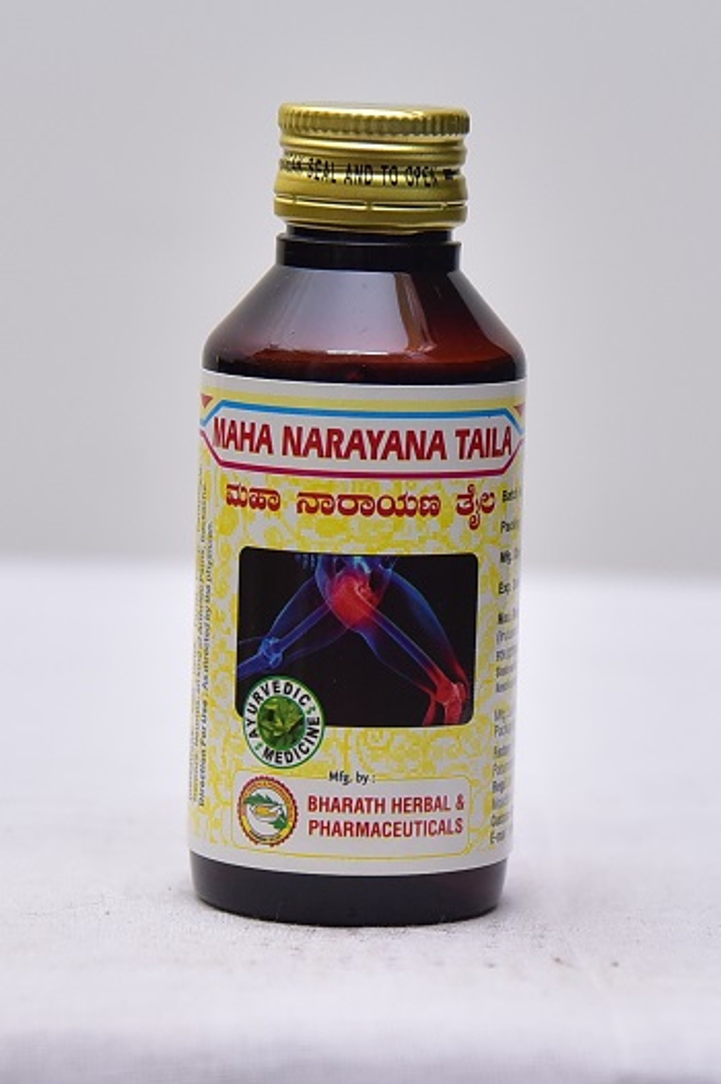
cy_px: 542
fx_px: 2346
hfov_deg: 17.5
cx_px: 360
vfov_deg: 26.0
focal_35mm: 78
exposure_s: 1/160
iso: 1250
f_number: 4
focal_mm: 78
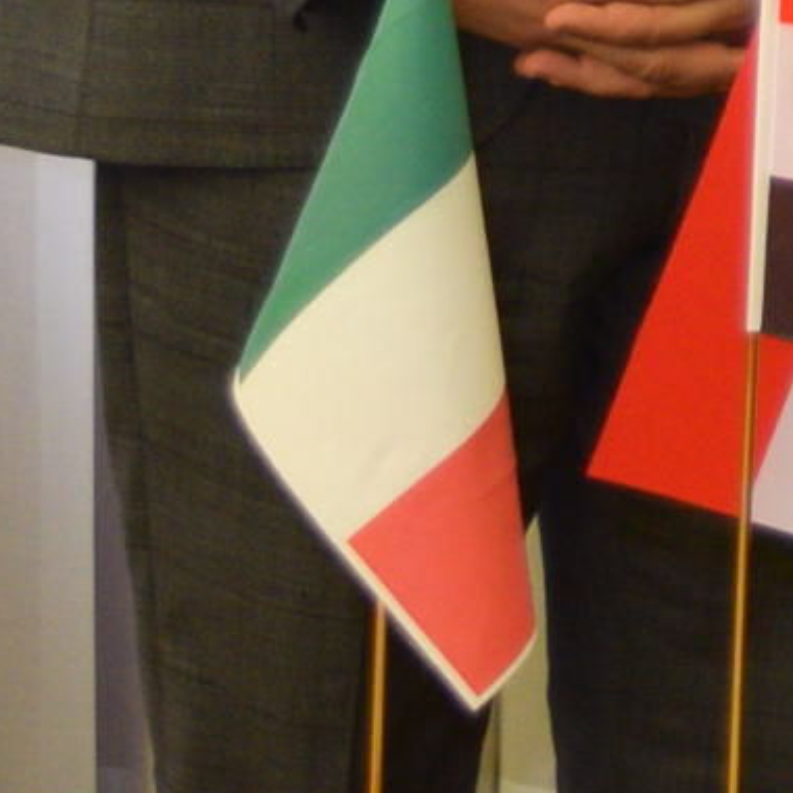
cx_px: 2680
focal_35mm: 281
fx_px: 7283
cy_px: -1068
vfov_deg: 6.0
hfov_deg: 5.7
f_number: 4.2
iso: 800
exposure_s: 1/80
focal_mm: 28
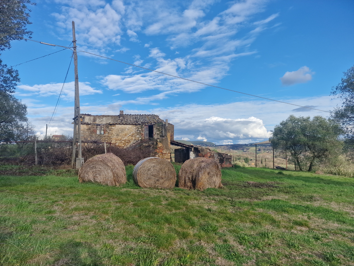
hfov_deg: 73.9
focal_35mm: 23
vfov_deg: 58.9
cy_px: 133
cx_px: 177
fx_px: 235
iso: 50
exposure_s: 1/1070
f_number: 1.8
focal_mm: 6.4
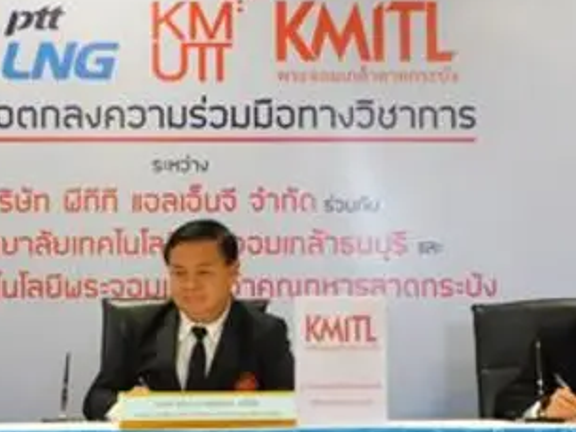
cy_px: 286
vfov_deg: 18.2
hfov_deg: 24.0
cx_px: 206
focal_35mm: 81
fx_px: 1348
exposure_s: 1/100
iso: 2000
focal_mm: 22
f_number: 5
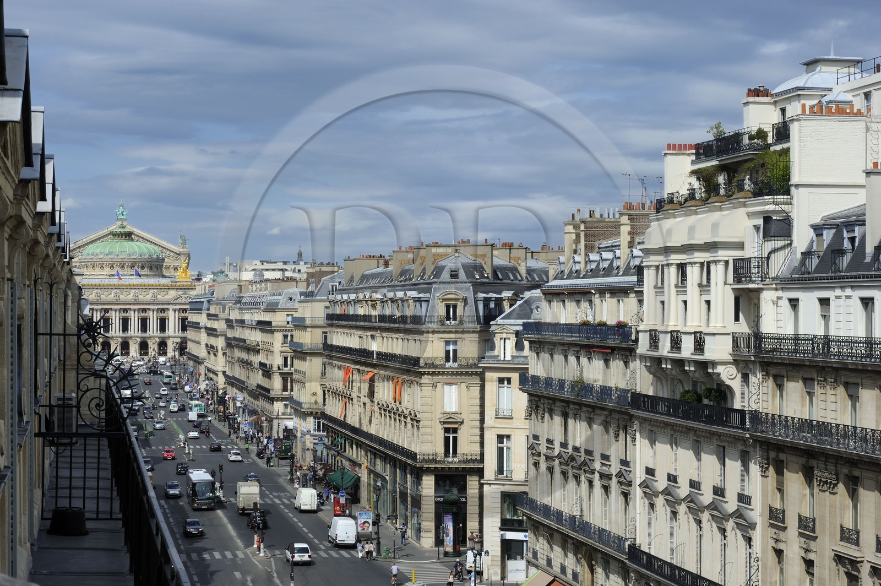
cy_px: 293
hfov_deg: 28.9
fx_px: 1712
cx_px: 440
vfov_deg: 19.4
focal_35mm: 70
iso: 200
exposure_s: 1/160
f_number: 16
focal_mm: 70
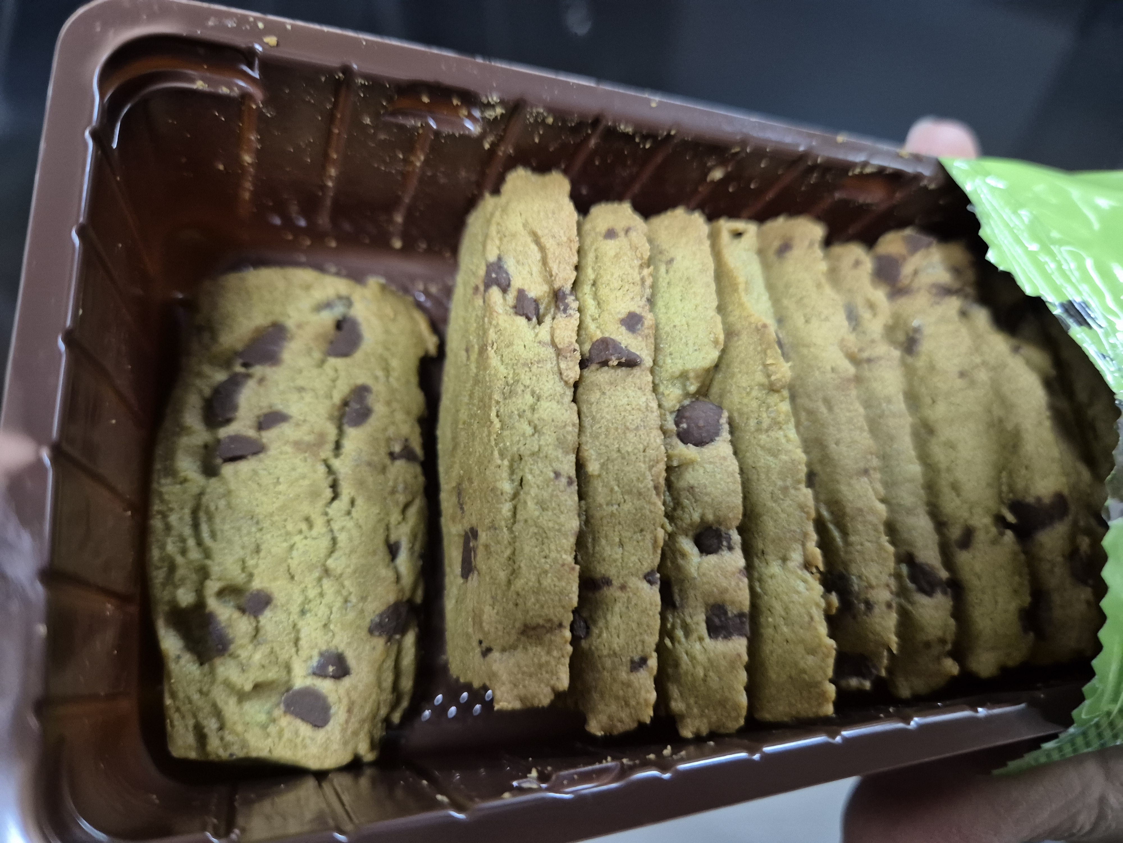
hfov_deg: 73.9
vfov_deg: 58.9
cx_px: 562
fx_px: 746
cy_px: 422
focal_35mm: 23
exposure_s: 1/60
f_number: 1.8
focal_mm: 5.4
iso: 1000
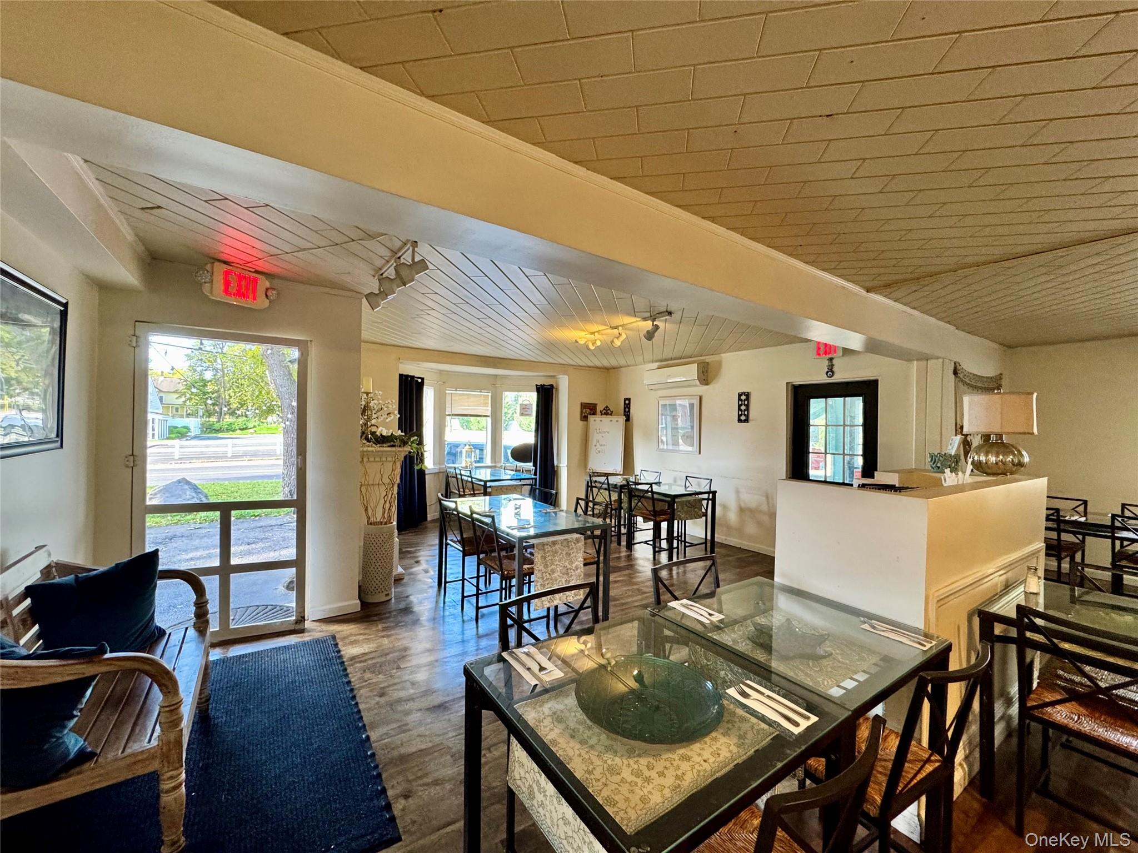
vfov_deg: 85.7
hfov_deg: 102.1
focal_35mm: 14
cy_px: 426
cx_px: 569
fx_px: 460
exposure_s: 1/60
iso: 320
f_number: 2.2
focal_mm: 2.22
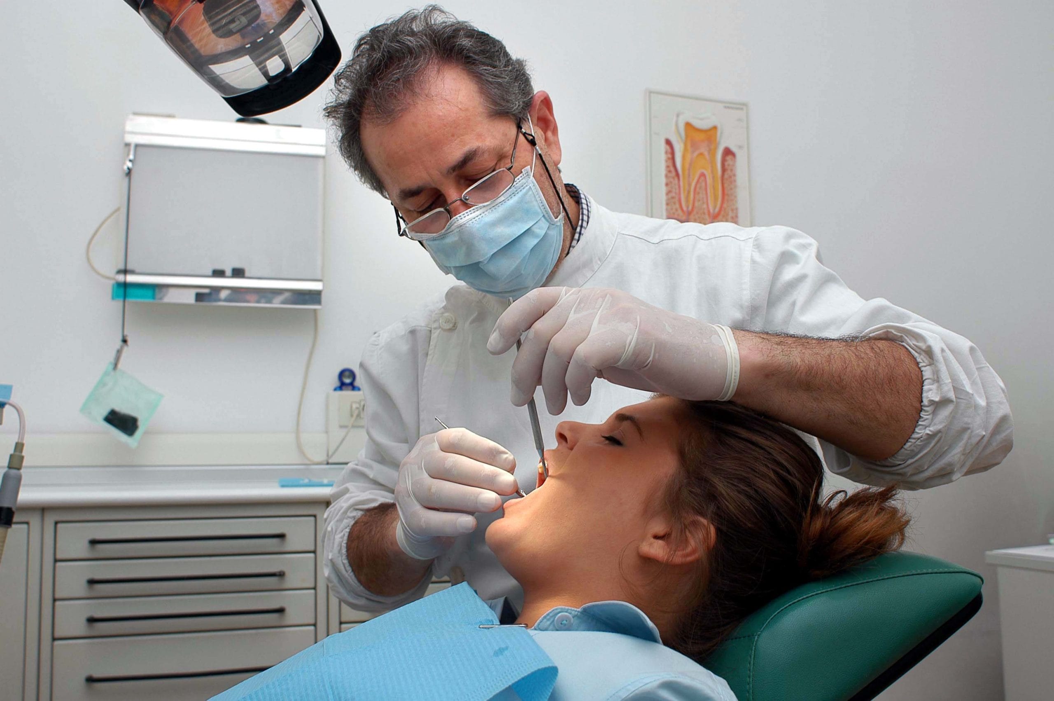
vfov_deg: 43.5
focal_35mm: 30
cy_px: 350
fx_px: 878
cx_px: 527
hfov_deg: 62.0
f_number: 5
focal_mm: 20
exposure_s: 1/100
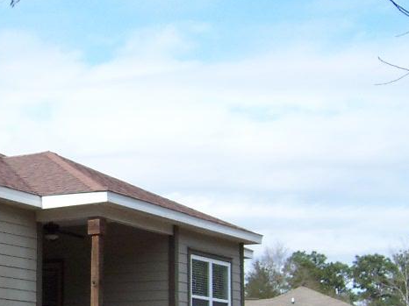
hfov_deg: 22.2
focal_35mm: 85
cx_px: -1
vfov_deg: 17.2
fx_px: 1004
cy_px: 249
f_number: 4
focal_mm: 5.5
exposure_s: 1/500
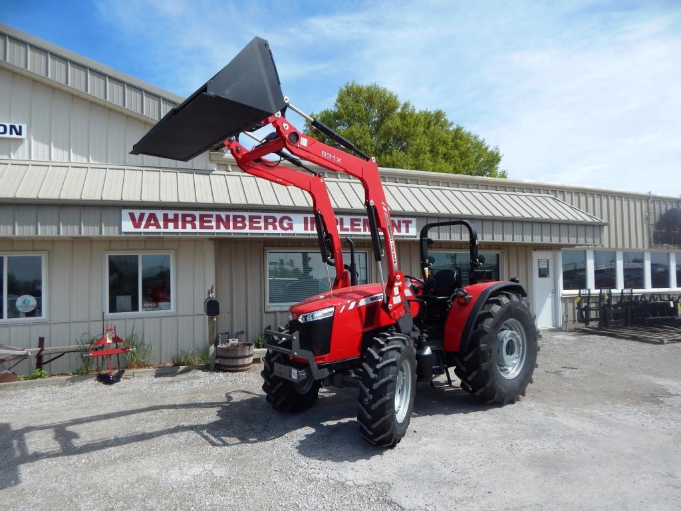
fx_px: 433
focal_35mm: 22
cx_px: 340
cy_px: 256
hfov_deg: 76.4
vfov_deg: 61.1
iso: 125
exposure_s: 1/500
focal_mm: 4
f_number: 6
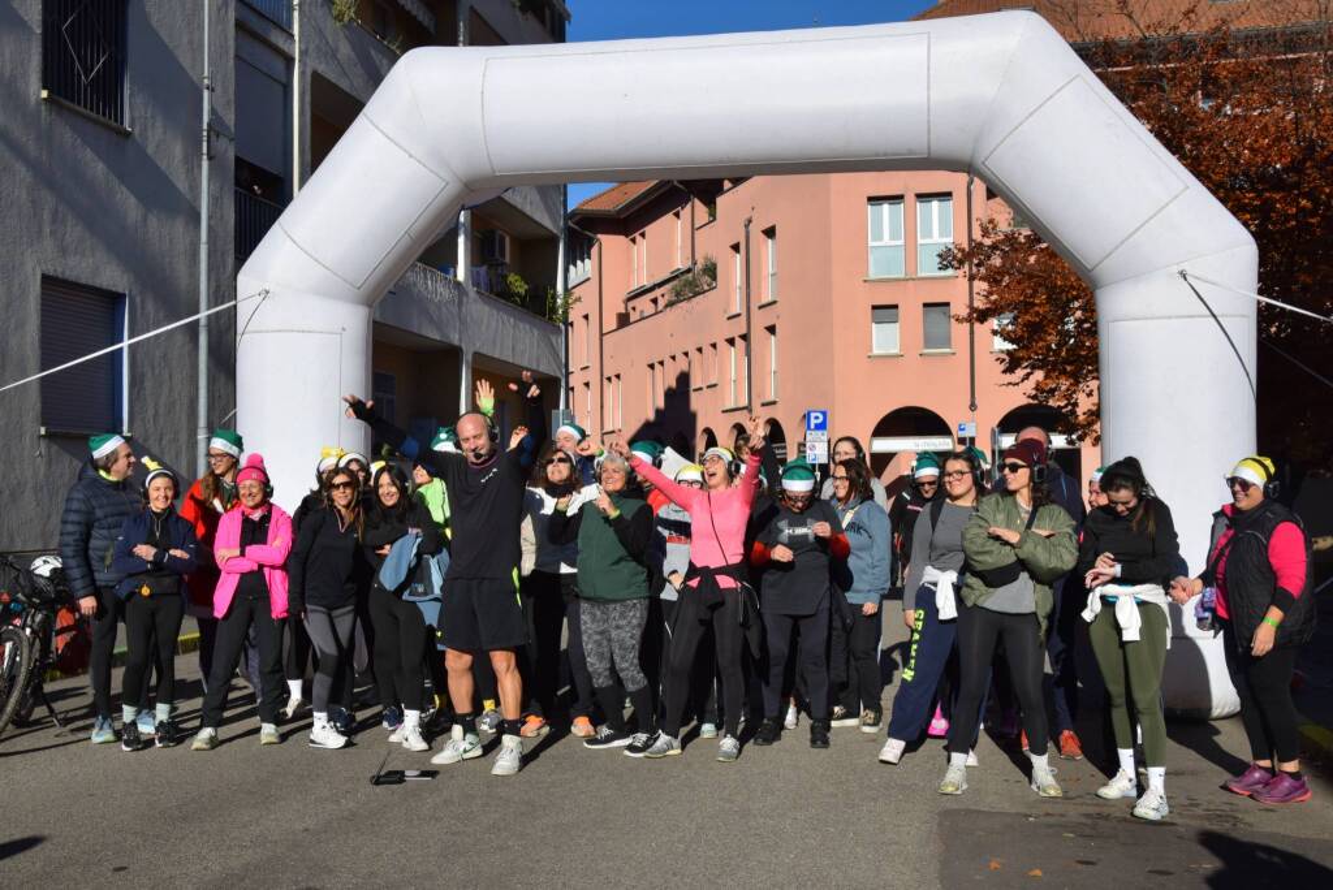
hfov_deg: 51.3
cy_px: 445
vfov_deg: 35.5
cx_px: 666
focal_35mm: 38
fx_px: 1389
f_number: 11
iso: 200
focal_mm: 25
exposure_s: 1/500
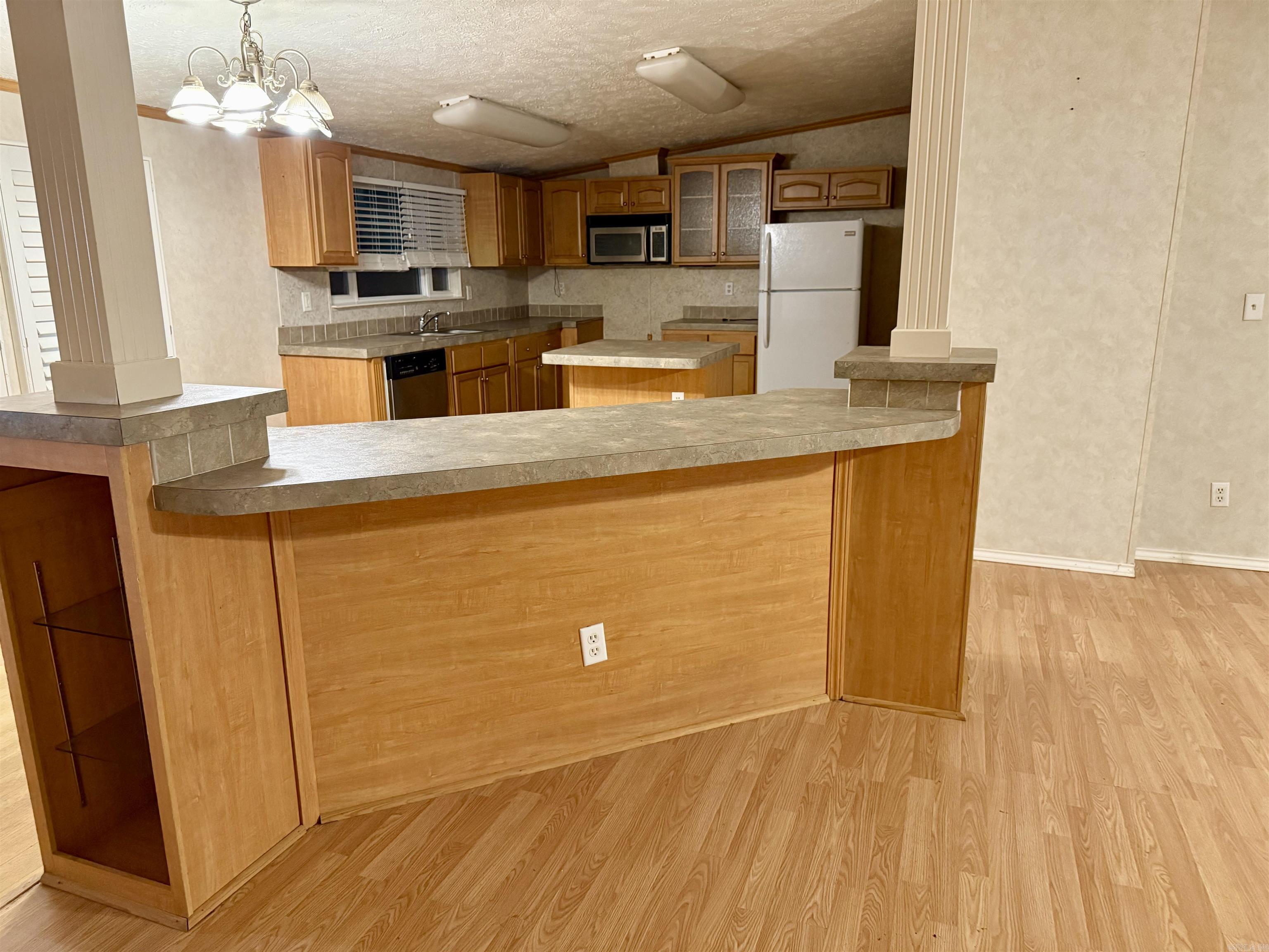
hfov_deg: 71.6
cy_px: 476
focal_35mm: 24
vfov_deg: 56.8
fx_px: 880
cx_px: 634
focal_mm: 6.76
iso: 800
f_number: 1.78
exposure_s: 1/40
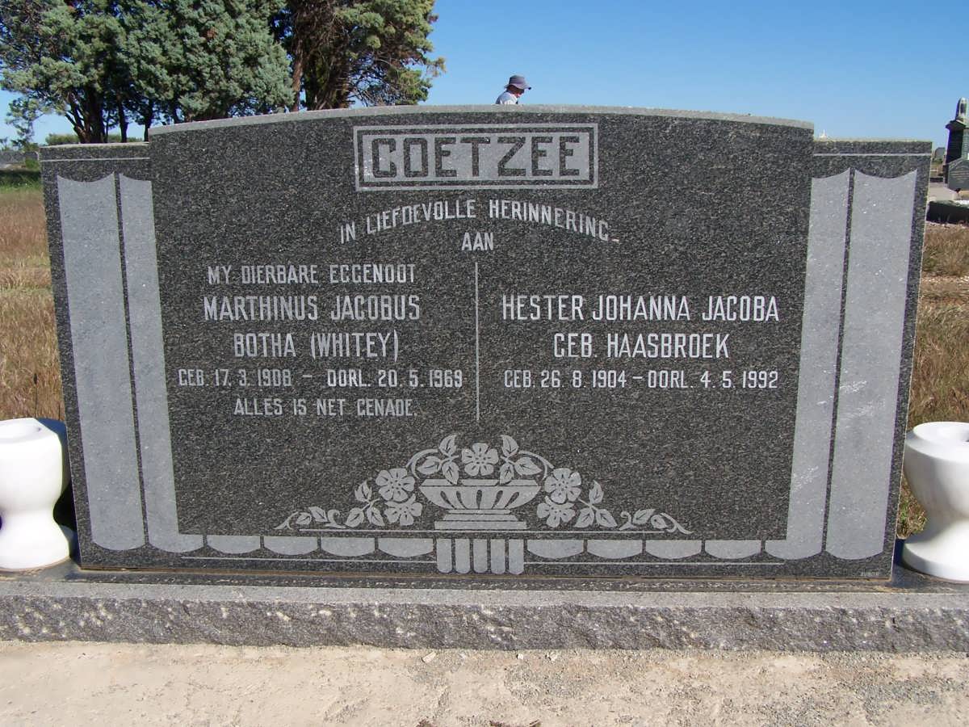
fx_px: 1064
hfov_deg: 49.0
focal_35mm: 38
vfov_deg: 37.7
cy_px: 364
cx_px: 484
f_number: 5.6
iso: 80
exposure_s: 1/500
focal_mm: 6.3
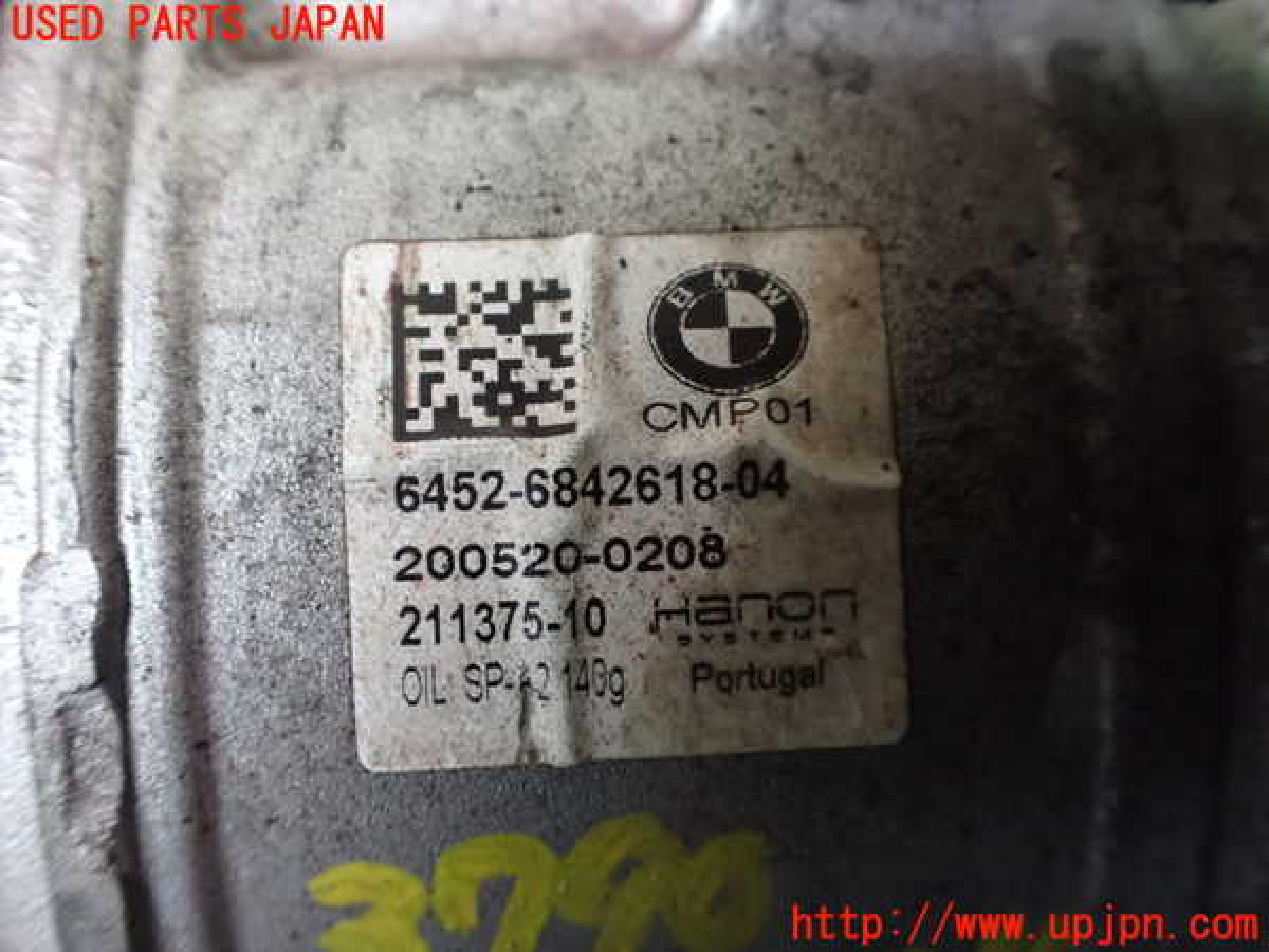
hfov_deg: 60.0
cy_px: 476
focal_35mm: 30
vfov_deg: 46.8
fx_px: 1100
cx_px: 634
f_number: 2.3
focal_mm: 5.4
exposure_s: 1/30
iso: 1250
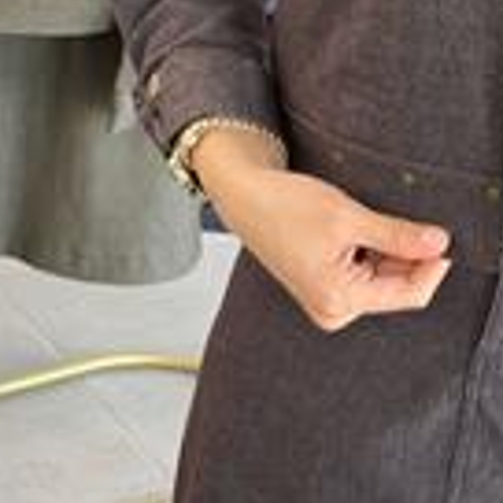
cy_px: 39
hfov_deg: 13.5
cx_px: 303
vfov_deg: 13.4
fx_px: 2121
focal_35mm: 129
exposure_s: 1/104
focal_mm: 6.76
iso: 100
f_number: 1.78
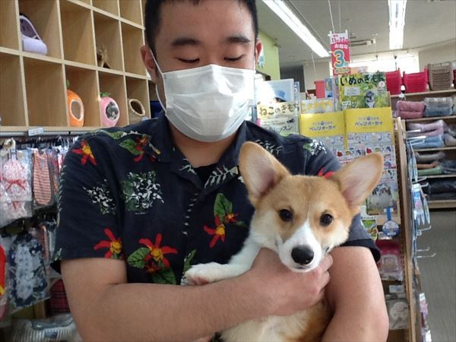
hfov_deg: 42.9
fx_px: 580
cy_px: 171
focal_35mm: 44
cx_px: 228
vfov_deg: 32.9
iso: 80
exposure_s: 1/120
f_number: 2.4
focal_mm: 2.03
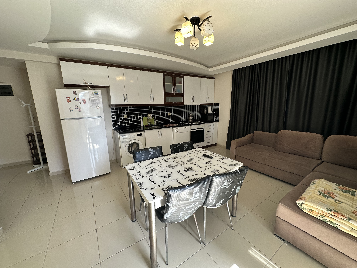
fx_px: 144
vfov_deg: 85.7
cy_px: 134
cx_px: 178
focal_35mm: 14
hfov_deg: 102.1
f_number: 2.2
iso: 64
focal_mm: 2.22
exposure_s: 1/99
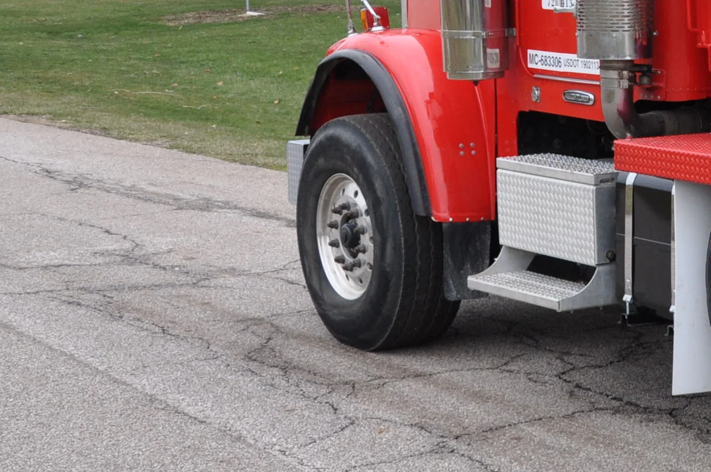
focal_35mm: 113
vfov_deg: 12.1
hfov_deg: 16.4
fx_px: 2229
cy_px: 150
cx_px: 1086
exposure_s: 1/160
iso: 400
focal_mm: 24
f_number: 6.3
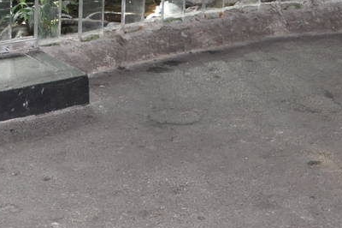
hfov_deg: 17.6
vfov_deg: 11.7
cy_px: -191
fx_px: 1025
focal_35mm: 108
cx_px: -121
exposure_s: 1/60
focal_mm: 18
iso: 800
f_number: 4
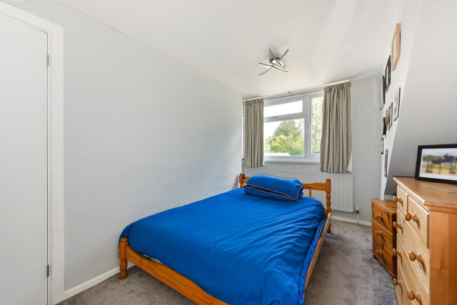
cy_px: 152
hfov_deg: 104.2
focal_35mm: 14
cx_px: 228
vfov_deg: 81.3
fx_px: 178
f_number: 8
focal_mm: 14
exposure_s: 1/25
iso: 400
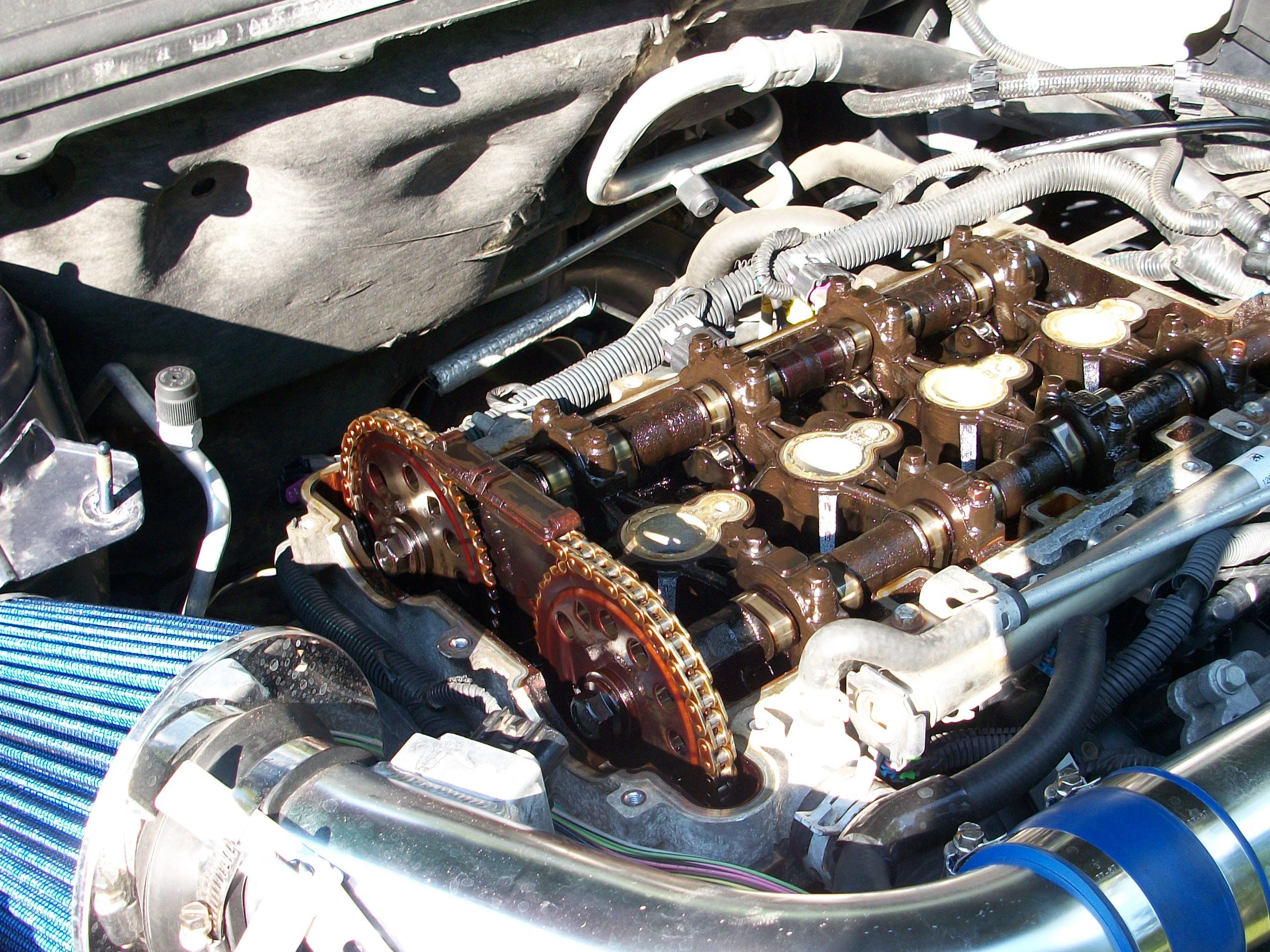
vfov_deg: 30.9
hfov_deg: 40.3
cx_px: 750
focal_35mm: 47
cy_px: 525
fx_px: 1724
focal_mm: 6.3
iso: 80
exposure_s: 1/125
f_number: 3.1
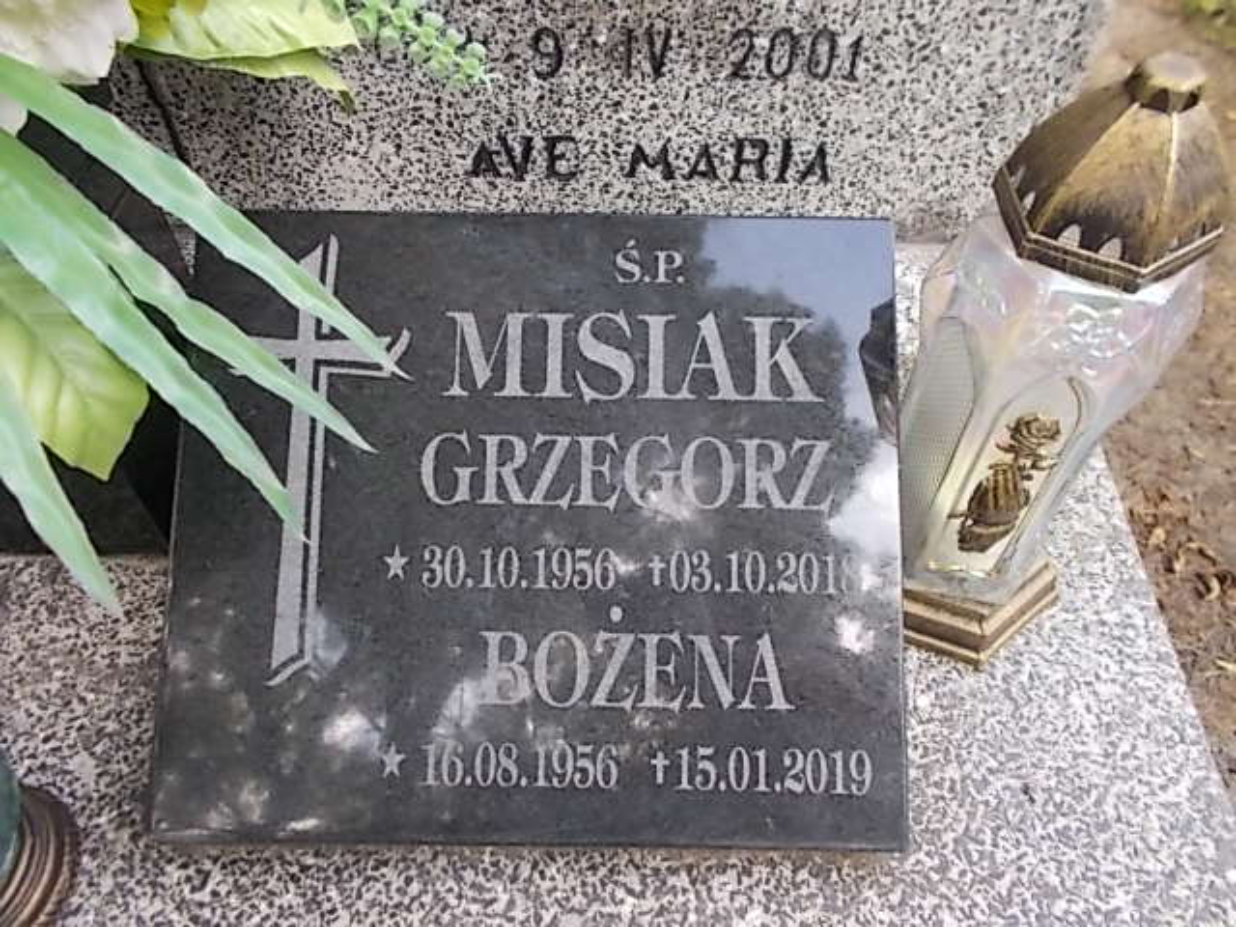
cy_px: 464
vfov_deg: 53.1
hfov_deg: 67.3
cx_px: 618
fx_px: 928
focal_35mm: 26
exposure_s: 1/80
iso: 80
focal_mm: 4.6
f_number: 3.2
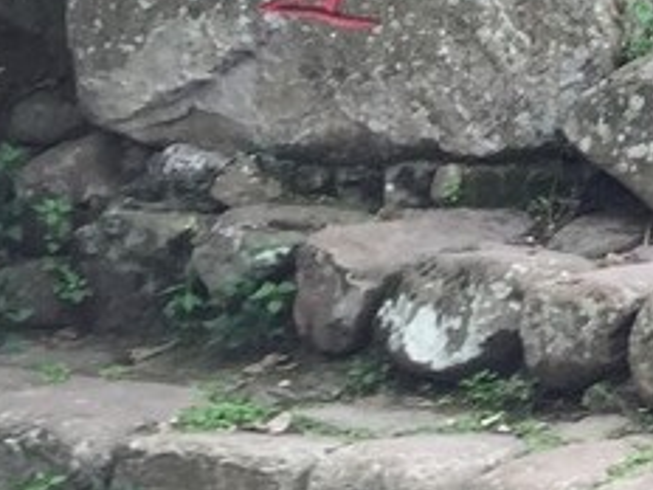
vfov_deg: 9.5
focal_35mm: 150
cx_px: 1652
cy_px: -308
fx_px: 2830
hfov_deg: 10.8
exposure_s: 1/184
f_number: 2.2
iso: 32
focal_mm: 4.15
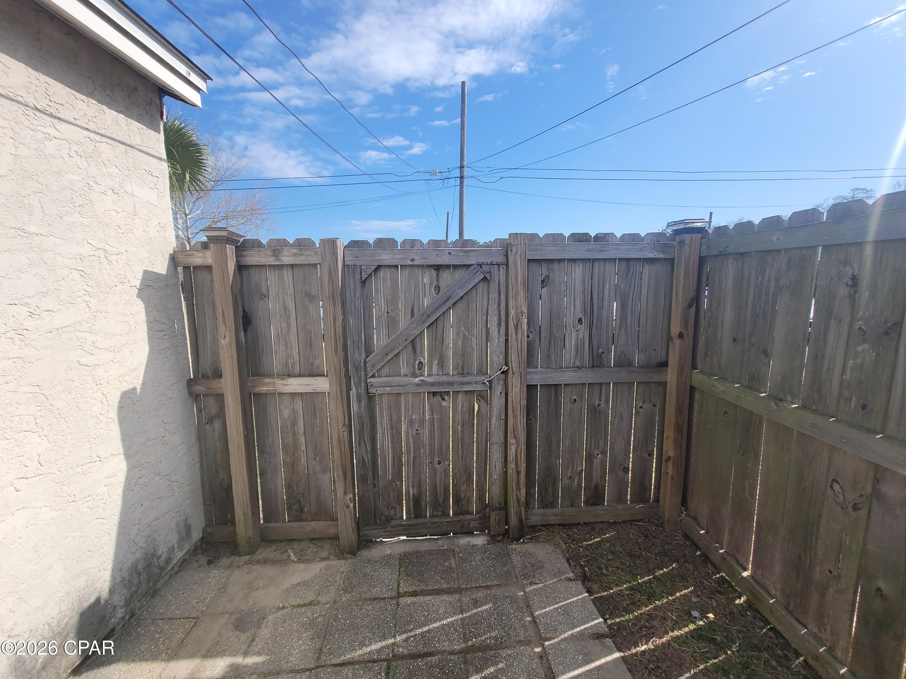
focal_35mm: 13
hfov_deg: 106.2
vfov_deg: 89.9
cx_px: 453
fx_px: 340
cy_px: 340
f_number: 2.2
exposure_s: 1/1718
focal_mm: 2.2
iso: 64
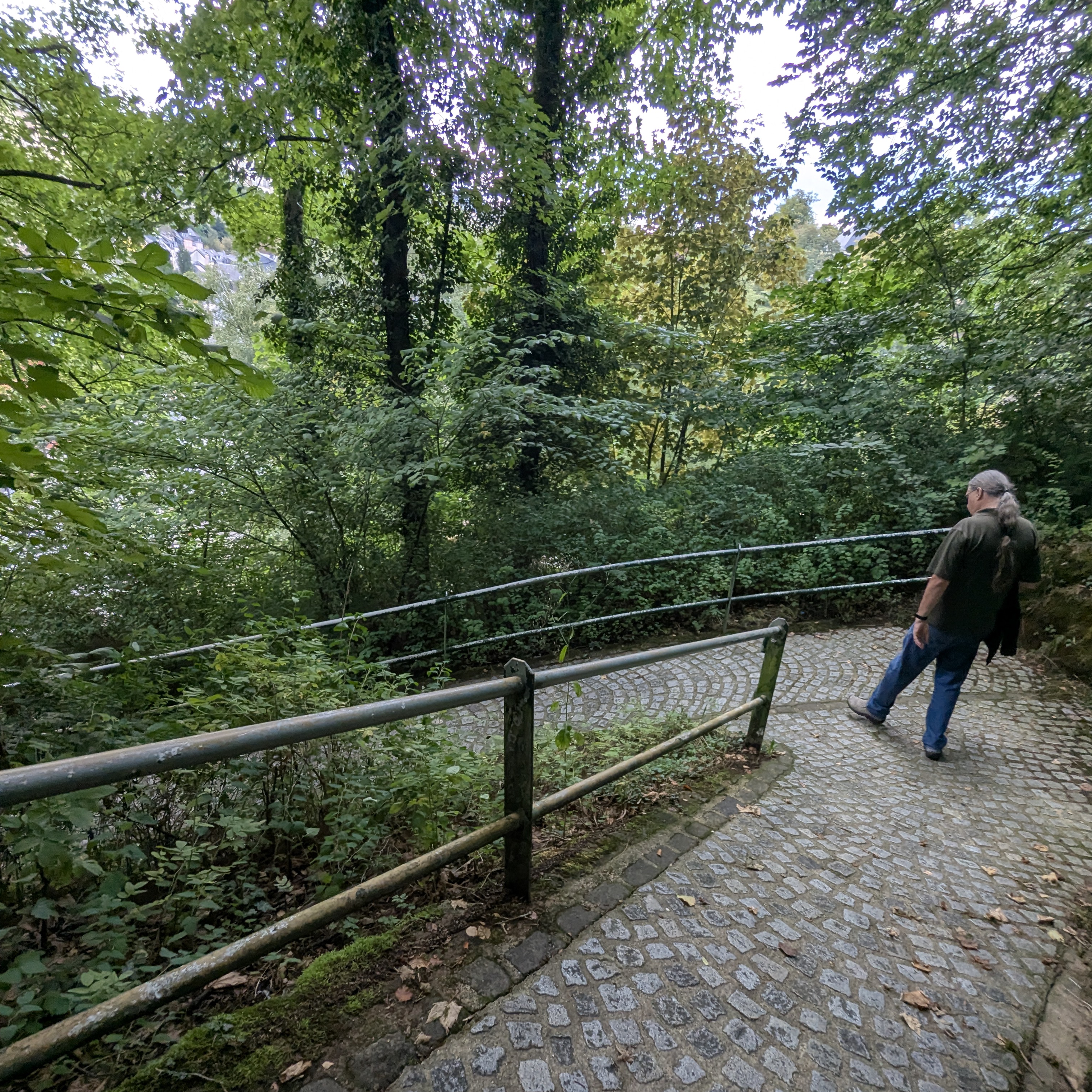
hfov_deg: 77.7
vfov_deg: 76.6
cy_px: 668
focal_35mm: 19
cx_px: 549
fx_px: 678
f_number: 2.2
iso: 95
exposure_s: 1/144
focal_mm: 2.35
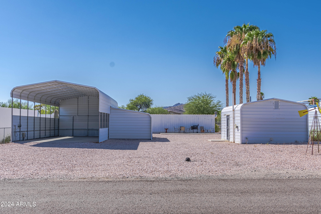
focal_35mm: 36
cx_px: 160
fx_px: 321
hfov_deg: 53.1
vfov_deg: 36.9
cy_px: 107
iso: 100
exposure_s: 1/8000
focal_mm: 24
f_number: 8
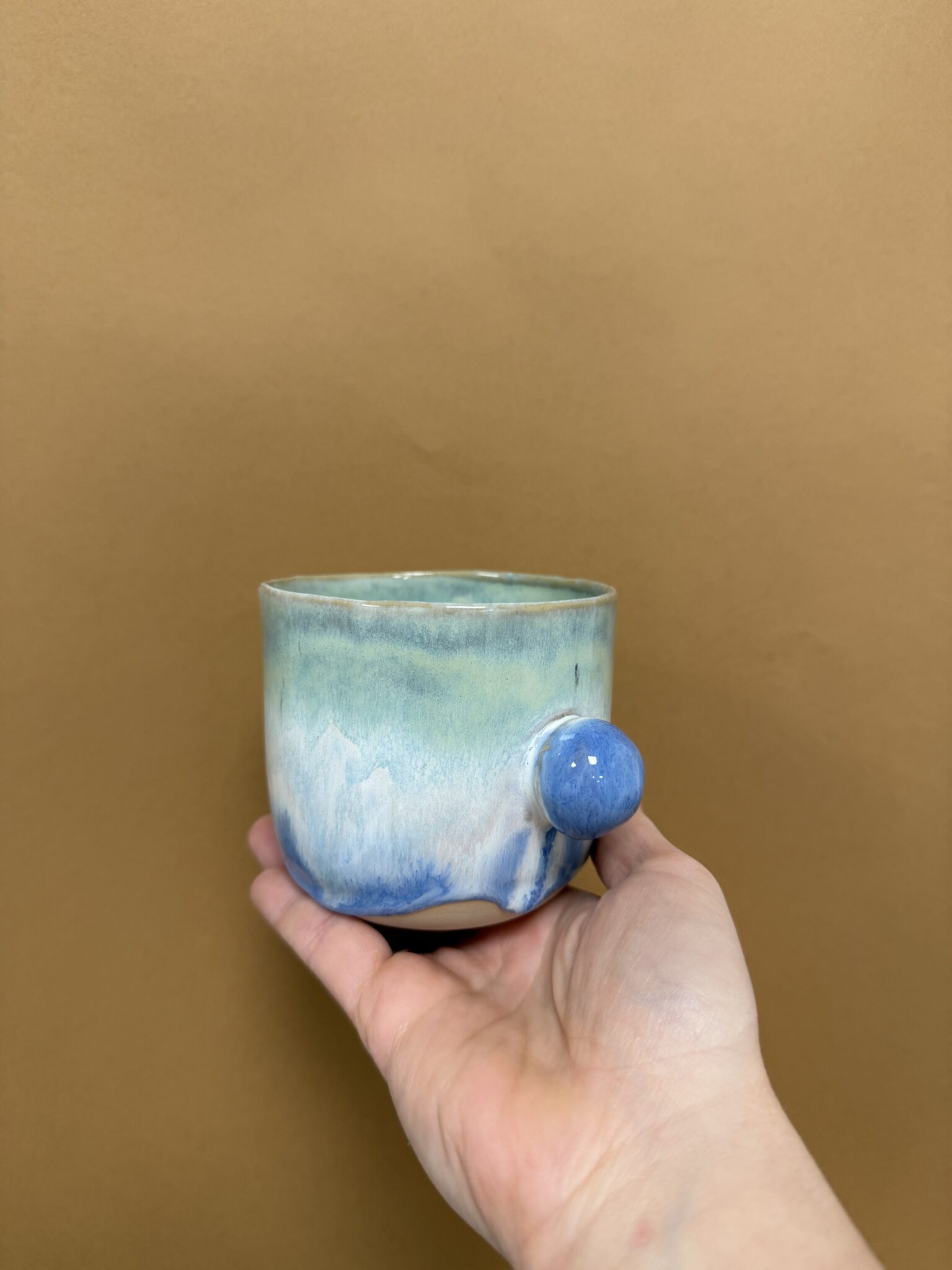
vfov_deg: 71.6
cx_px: 476
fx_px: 880
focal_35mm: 24
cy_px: 635
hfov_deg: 56.8
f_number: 1.78
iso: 125
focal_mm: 6.76
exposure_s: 1/100
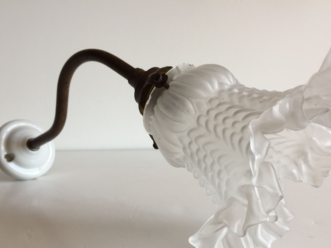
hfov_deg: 50.1
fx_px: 354
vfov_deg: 38.4
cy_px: 155
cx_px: 178
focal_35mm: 37
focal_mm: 4.15
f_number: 2.2
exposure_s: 1/50
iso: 40
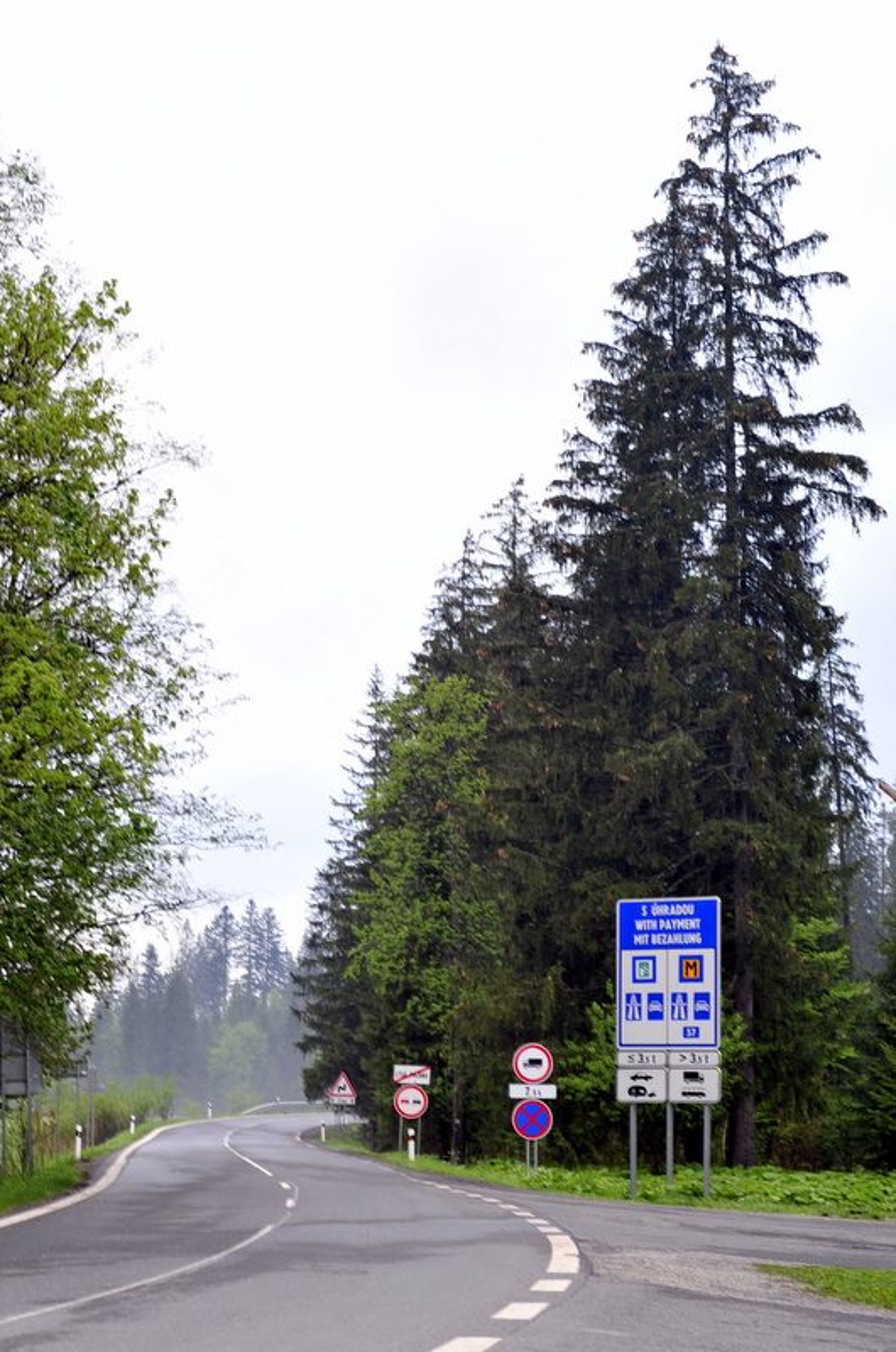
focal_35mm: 50
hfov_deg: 26.9
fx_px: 1875
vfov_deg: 39.7
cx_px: 448
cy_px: 676
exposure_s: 1/15
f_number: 5.6
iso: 400
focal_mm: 50
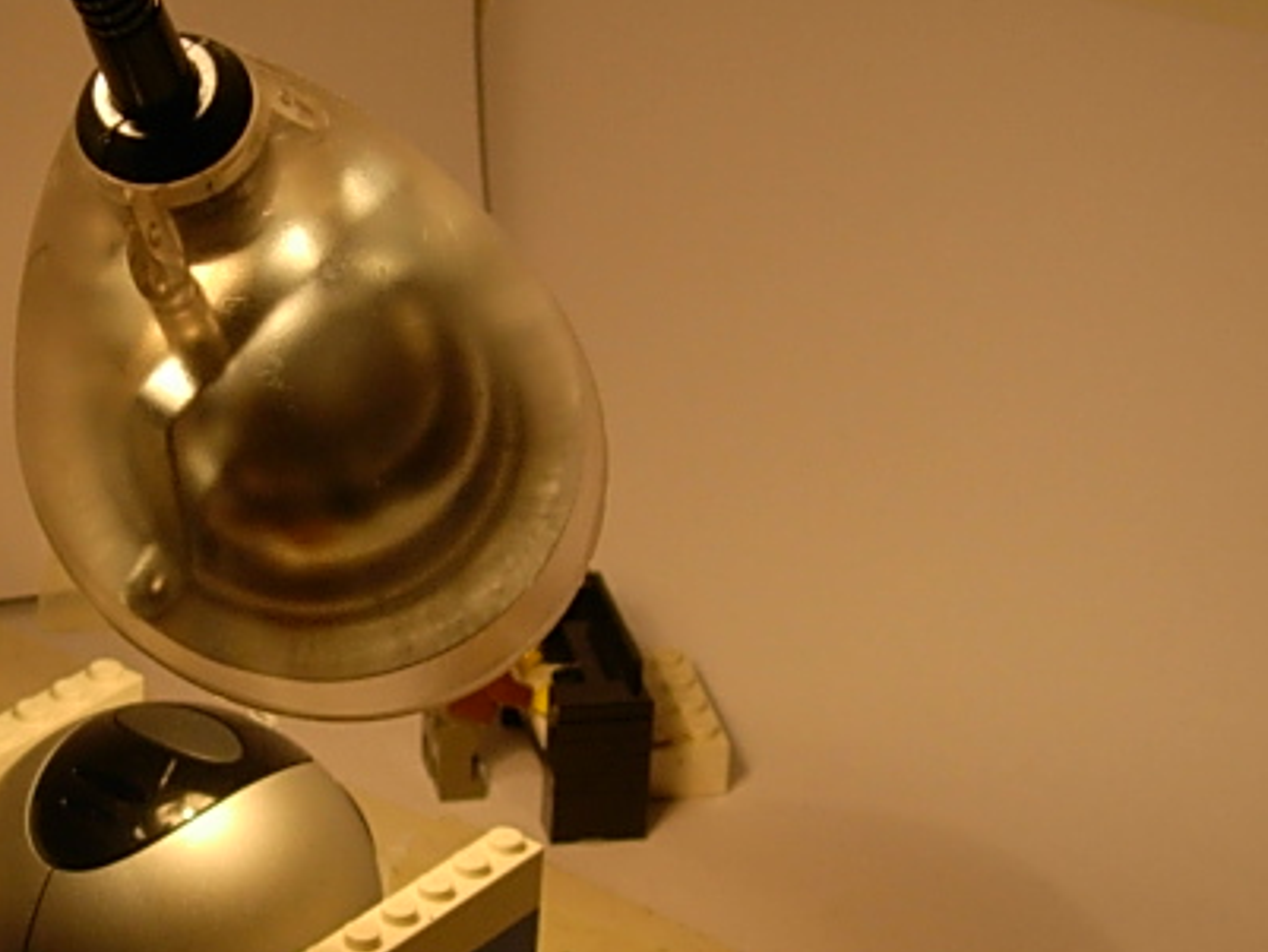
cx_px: 218
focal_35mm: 97
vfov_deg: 15.2
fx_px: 3554
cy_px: 645
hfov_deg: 20.0
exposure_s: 1/215
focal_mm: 7.8
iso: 64
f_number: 2.8
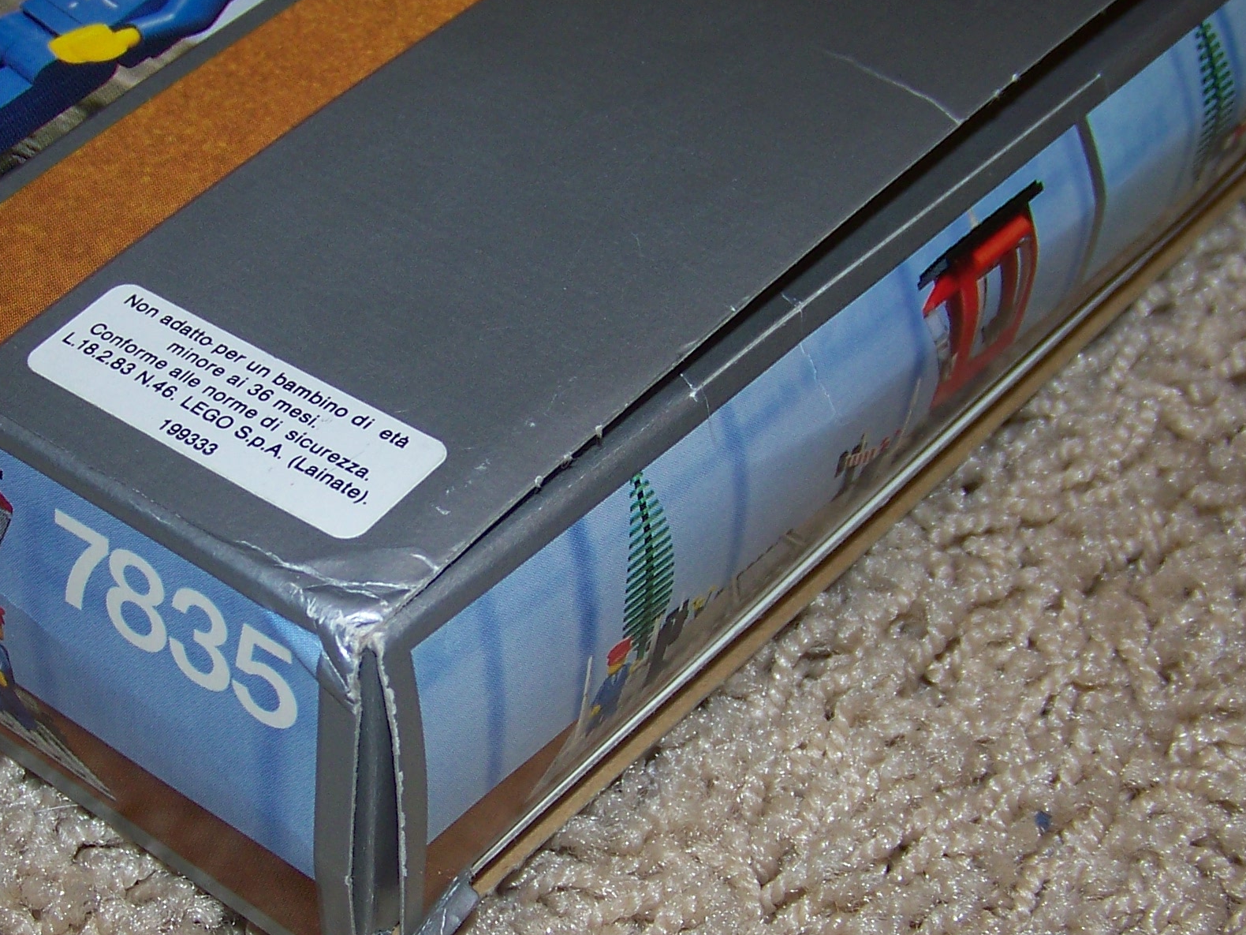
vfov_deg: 21.0
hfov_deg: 27.6
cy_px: 578
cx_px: 423
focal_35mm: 70
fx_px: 2520
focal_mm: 5.85
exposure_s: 1/30
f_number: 2.8
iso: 64
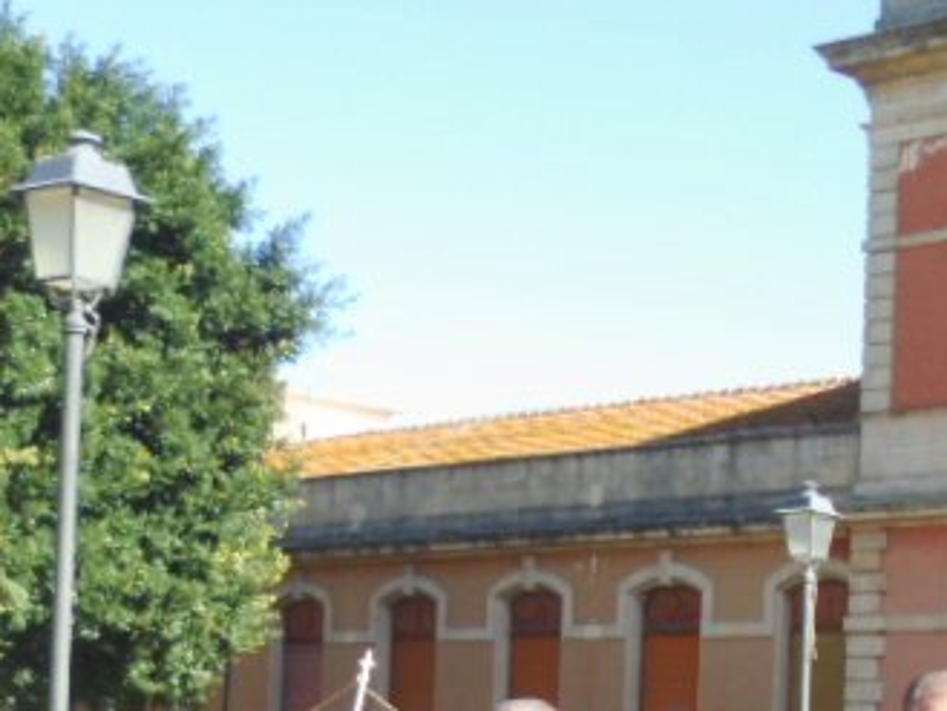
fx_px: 2217
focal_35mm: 81
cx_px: 817
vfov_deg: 17.6
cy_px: 780
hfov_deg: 23.6
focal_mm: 4.9
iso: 80
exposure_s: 1/250
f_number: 3.3
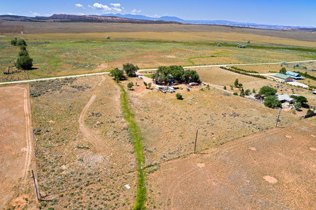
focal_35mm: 23
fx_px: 202
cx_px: 158
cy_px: 105
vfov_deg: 55.1
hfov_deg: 76.1
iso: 163
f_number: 2.8
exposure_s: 1/3800
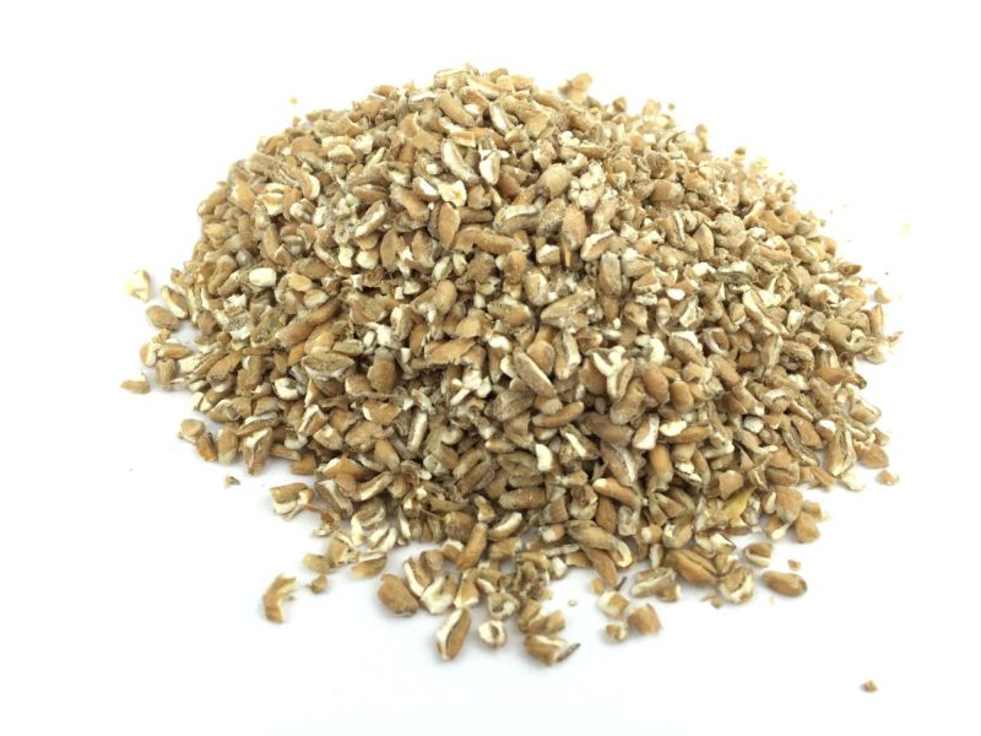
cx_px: 490
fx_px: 822
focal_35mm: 29
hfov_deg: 61.7
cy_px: 368
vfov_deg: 48.2
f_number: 2.2
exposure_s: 1/129
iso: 32
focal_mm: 4.15
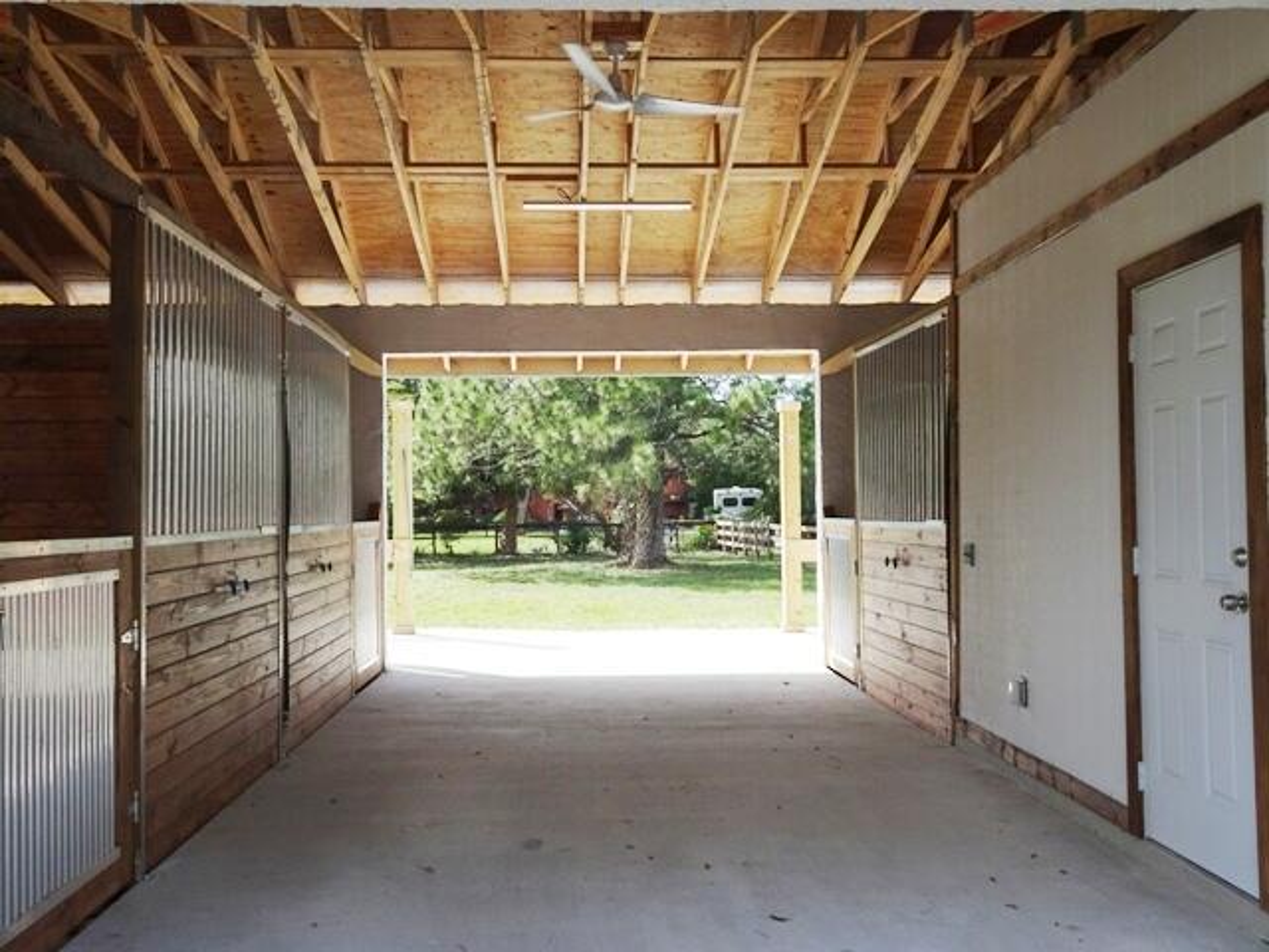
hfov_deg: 55.4
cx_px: 634
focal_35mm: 33
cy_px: 476
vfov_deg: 42.9
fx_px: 1210
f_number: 4
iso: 80
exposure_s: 1/400
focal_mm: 5.61
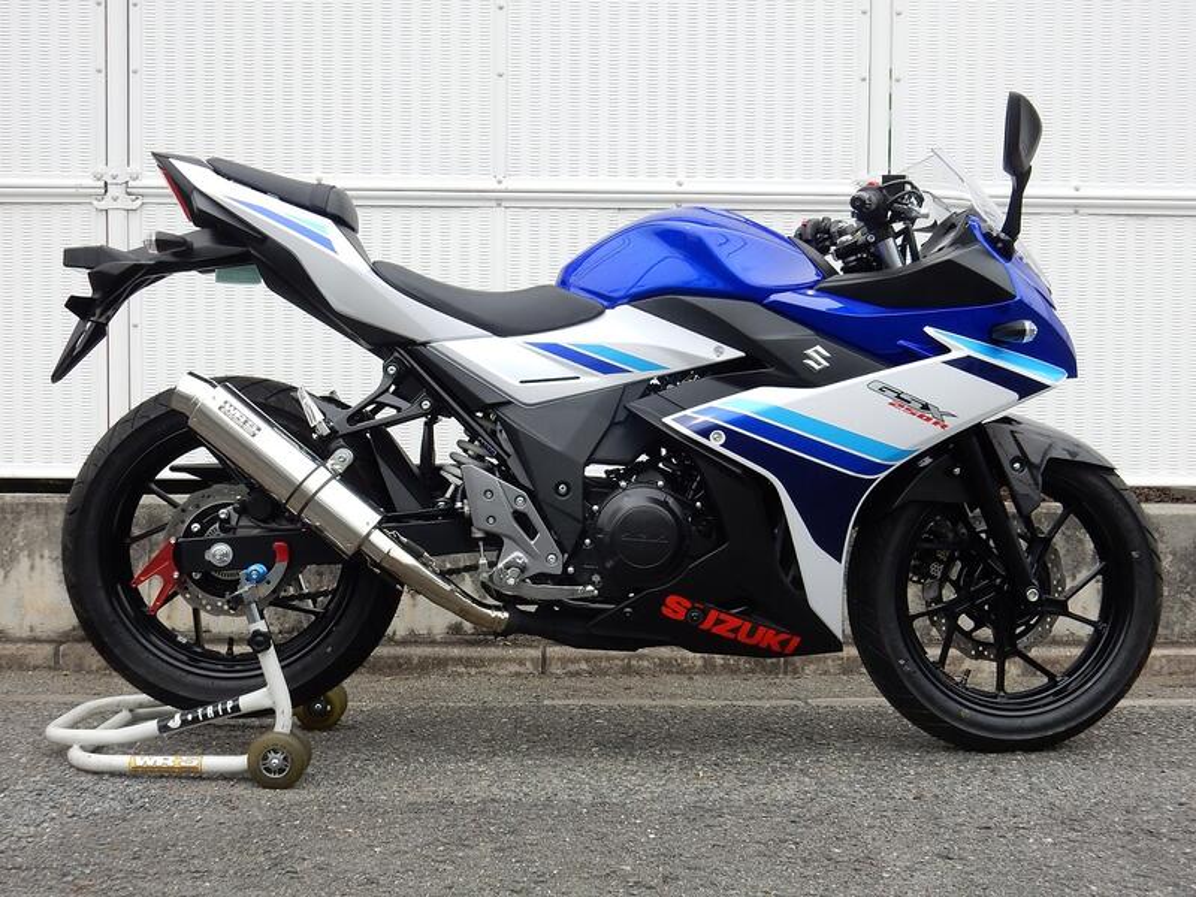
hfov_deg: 43.9
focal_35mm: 43
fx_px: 1486
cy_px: 448
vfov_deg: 33.6
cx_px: 598
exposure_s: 1/400
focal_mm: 7.6
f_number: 4.2
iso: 125
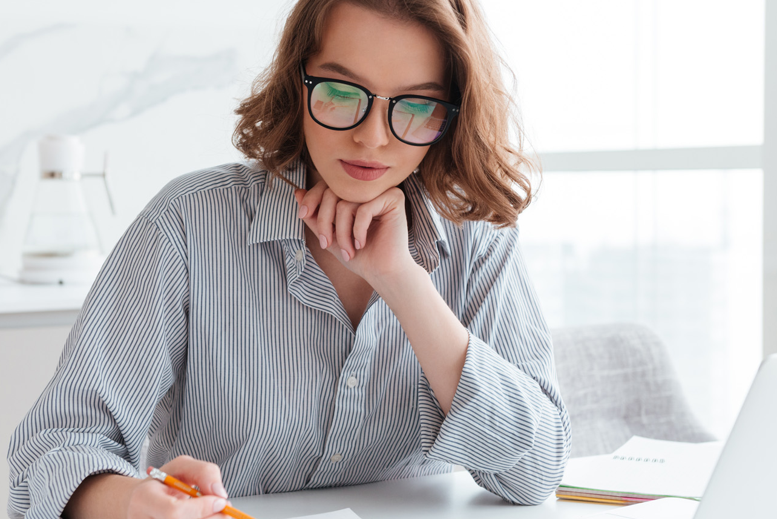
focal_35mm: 74
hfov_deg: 27.3
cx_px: 320
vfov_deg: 18.4
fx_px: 1598
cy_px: 261
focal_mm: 48
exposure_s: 1/320
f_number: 3.5
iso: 250
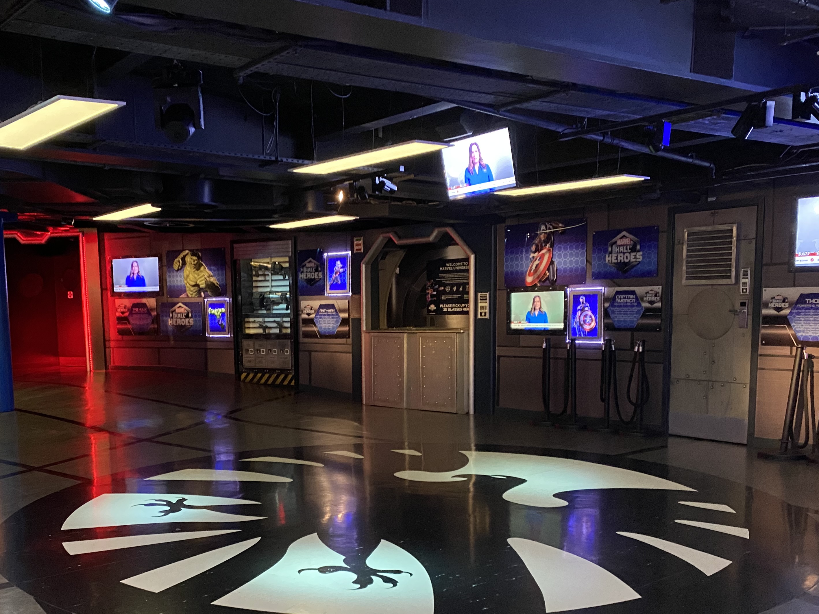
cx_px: 310
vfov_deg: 38.3
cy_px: 405
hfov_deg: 49.7
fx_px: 875
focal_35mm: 37
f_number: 1.8
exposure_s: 1/30
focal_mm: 4.25
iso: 800
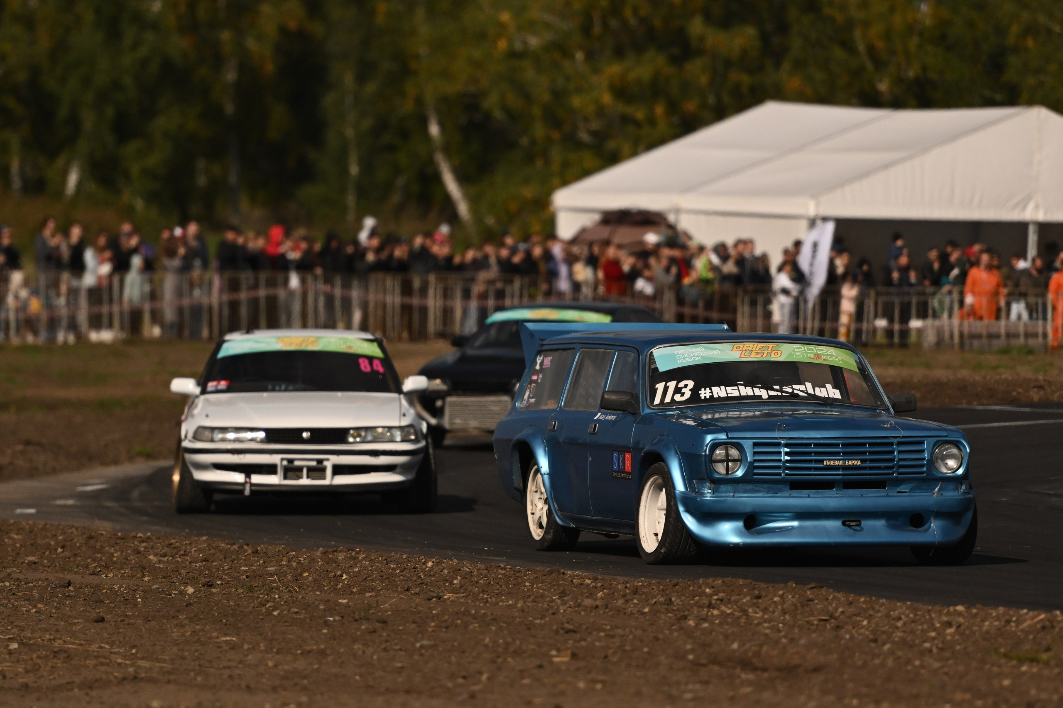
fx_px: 8857
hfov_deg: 6.9
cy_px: 354
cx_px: 532
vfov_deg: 4.6
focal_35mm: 300
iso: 560
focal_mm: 200
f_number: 2.8
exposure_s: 1/32000
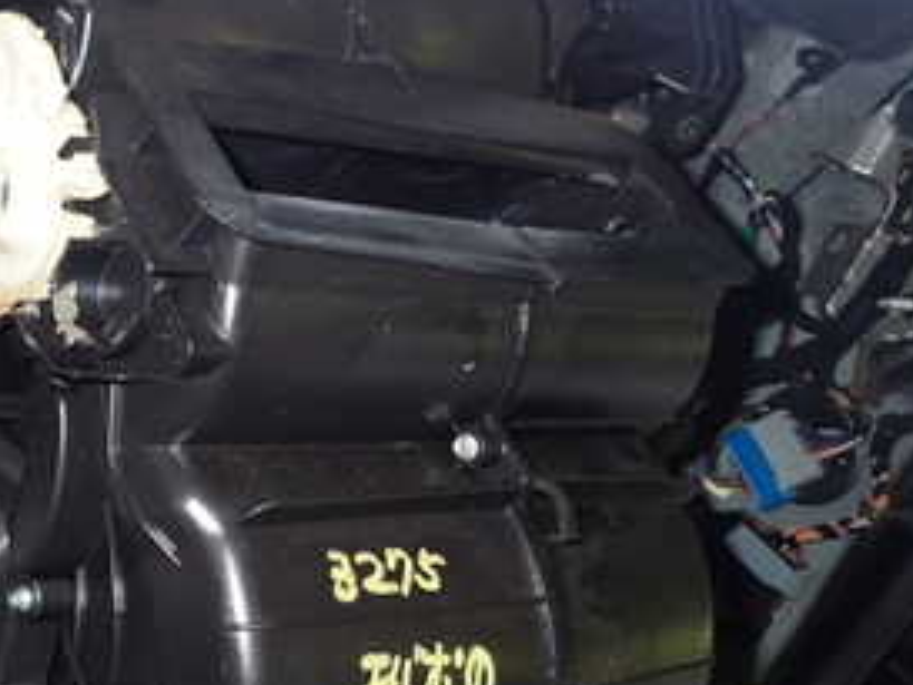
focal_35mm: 55
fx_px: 1451
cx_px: 33
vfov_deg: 26.5
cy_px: 257
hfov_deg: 32.5
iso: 200
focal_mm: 4.5
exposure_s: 1/30
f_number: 2
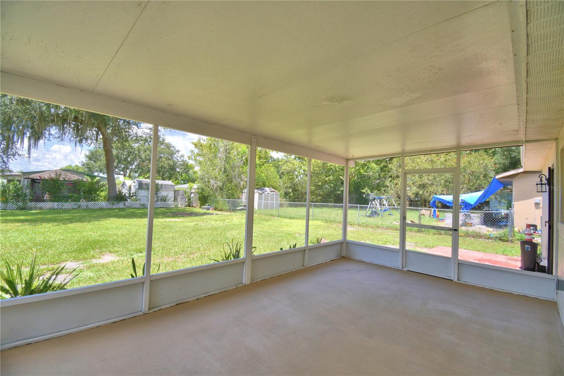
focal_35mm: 15
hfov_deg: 100.4
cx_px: 282
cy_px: 188
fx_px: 235
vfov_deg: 77.3
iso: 180
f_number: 4.5
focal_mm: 10
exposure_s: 1/500
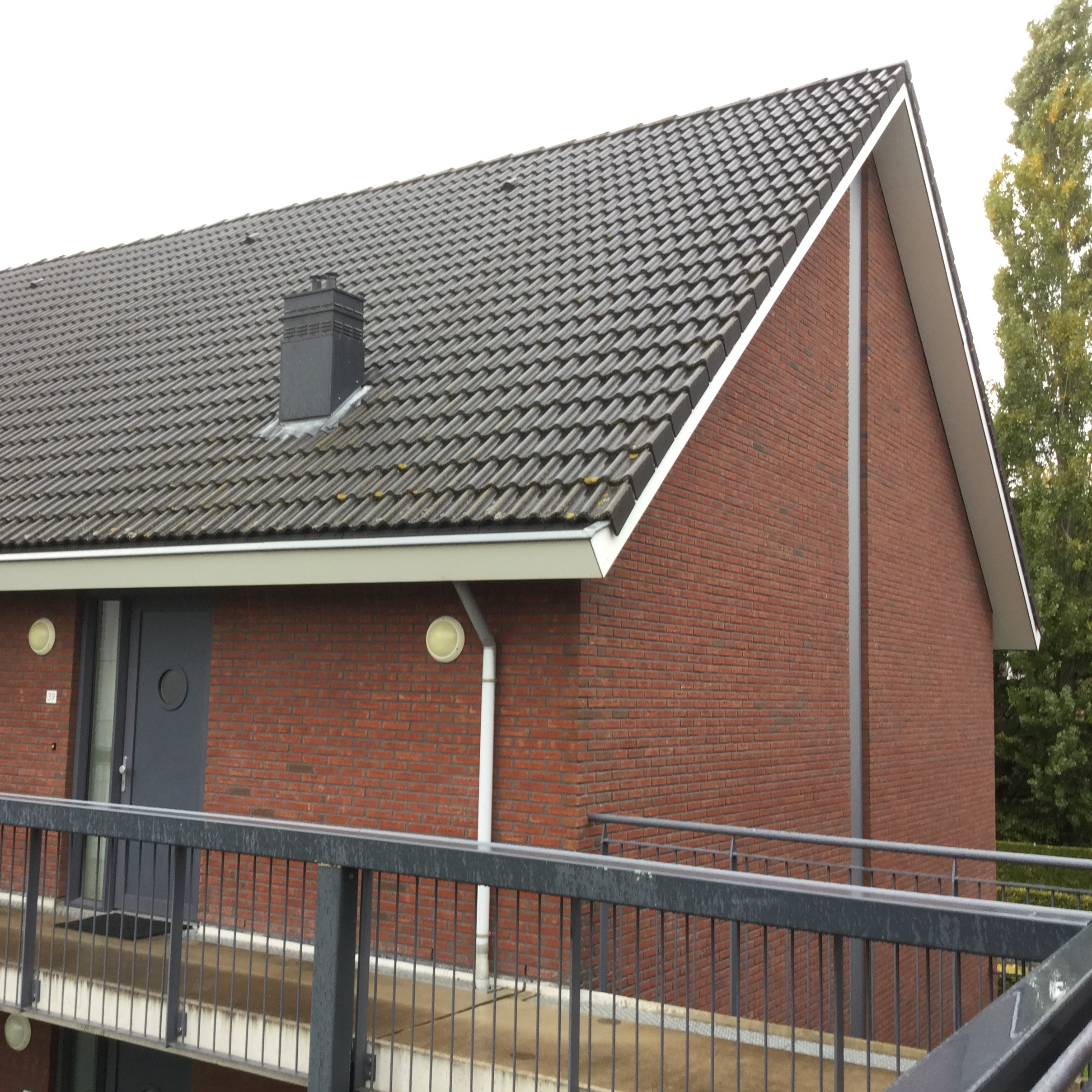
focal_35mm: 37
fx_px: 1321
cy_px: 541
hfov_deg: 44.7
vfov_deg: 44.9
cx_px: 439
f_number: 2.4
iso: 25
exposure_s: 1/33
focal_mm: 3.3
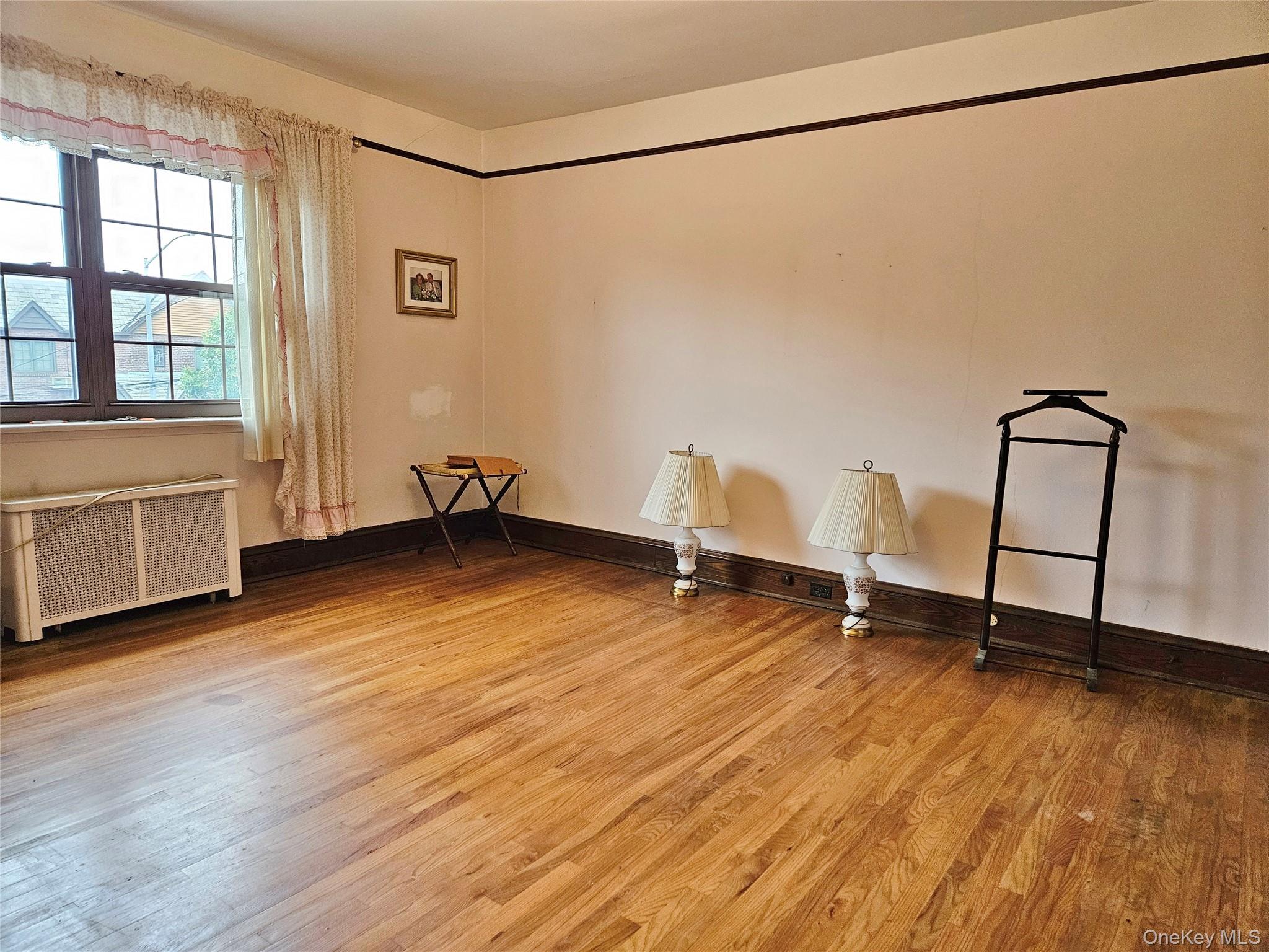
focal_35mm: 23
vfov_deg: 58.9
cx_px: 634
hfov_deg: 73.9
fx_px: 843
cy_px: 476
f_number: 1.8
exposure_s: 1/120
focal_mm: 5.4
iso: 640
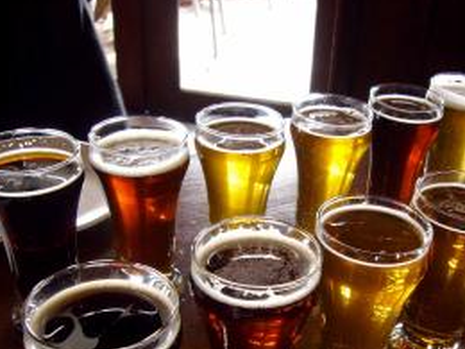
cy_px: 258
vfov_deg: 33.0
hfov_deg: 43.3
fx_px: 578
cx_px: 309
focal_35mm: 43
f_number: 2.8
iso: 80
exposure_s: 1/8
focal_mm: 4.6
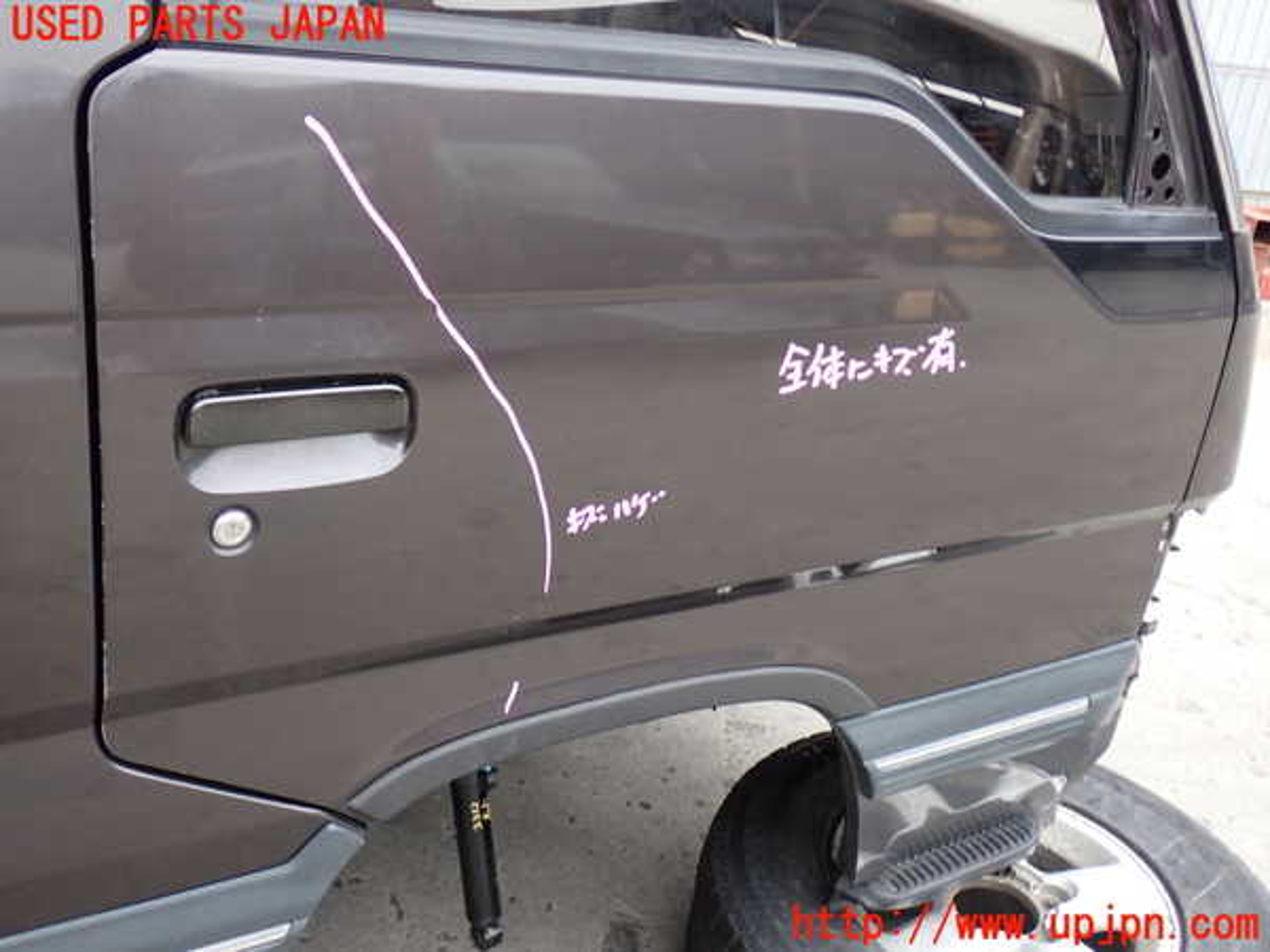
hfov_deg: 49.0
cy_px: 476
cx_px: 635
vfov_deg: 37.7
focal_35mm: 38
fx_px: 1394
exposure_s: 1/40
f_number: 2.7
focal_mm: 6.83
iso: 200
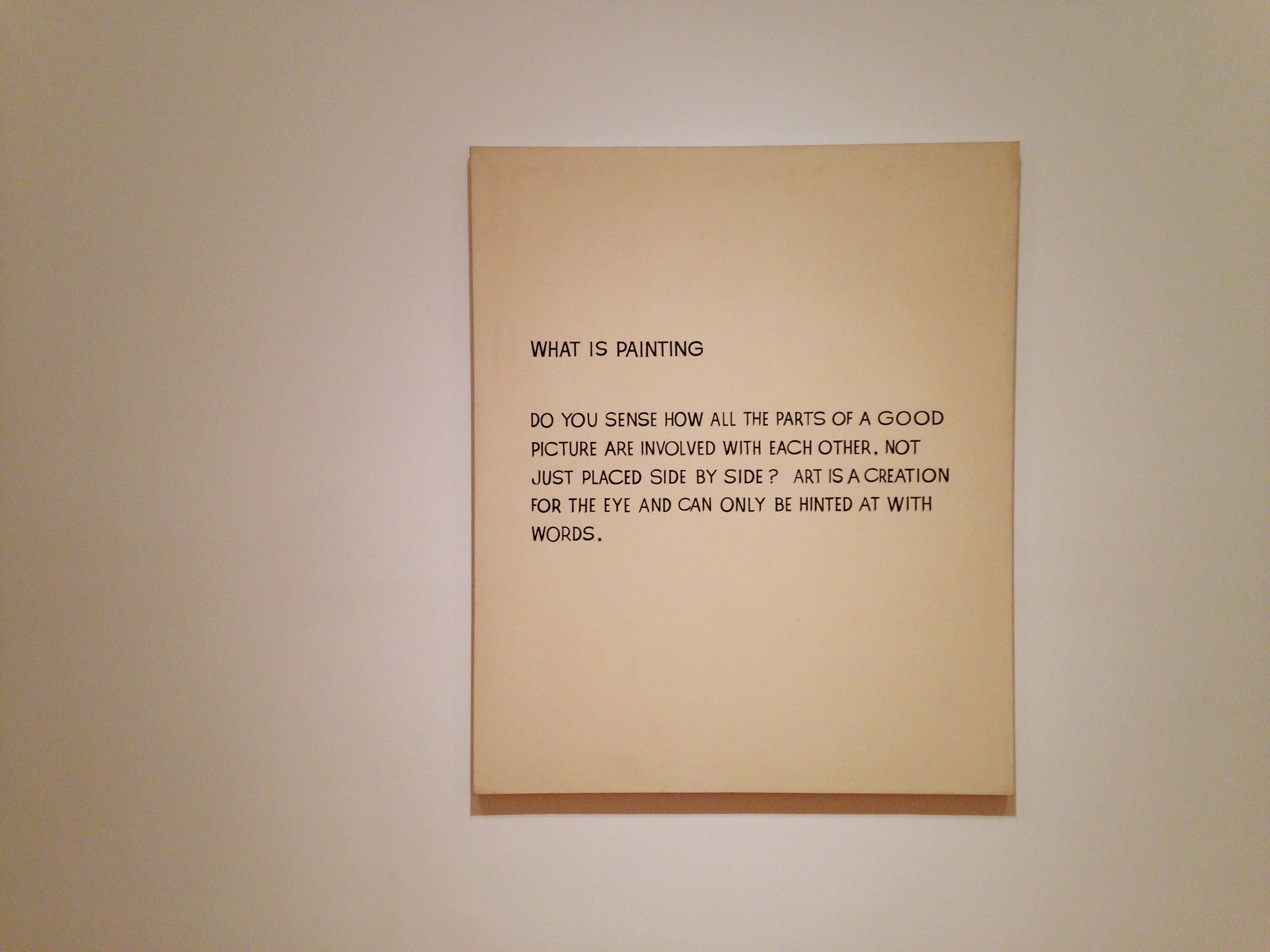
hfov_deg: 55.4
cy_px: 476
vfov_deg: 42.9
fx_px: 1211
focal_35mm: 33
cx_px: 635
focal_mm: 4.13
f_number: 2.4
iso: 125
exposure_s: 1/20
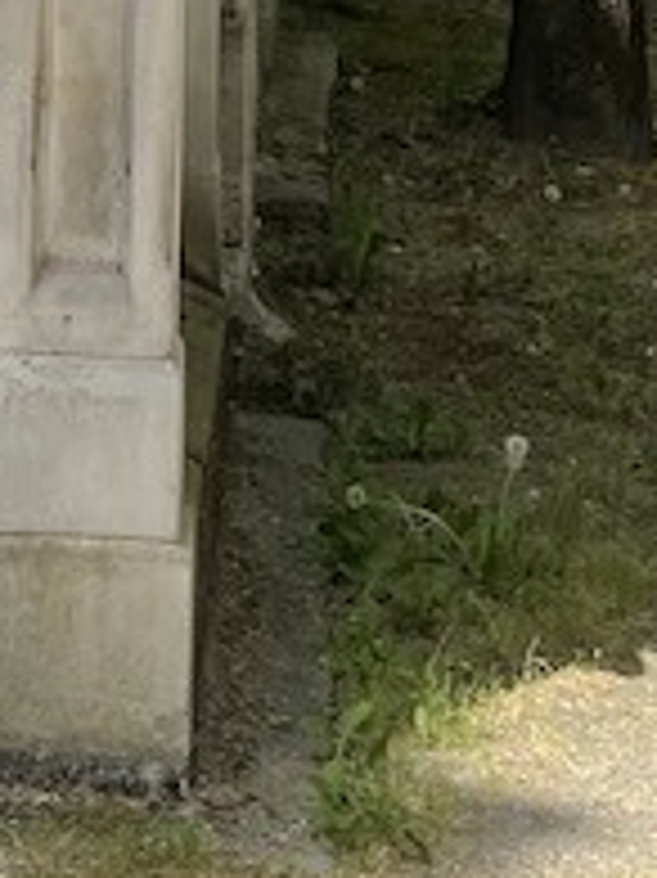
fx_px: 3597
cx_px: 40
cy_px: -1317
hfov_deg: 10.4
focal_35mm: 142
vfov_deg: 11.3
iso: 32
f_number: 1.6
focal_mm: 4.2
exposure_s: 1/1825
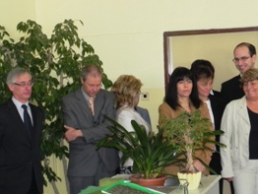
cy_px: 155
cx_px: 129
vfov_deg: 14.9
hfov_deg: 19.8
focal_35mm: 99
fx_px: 739
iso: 212
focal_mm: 10.3
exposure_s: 1/30
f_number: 3.5
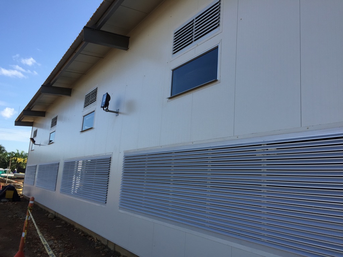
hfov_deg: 61.7
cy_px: 128
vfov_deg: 48.2
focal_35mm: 29
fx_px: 287
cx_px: 172
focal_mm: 4.15
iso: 32
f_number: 2.2
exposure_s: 1/1099
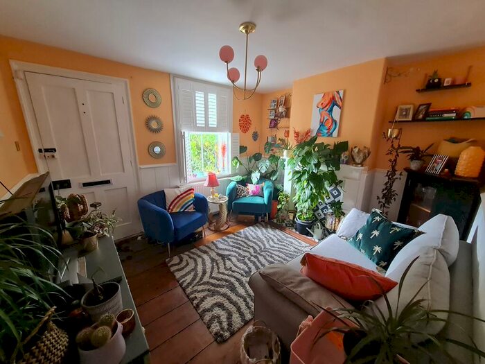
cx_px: 242
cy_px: 182
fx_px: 182
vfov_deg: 89.9
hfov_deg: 106.2
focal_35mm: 13
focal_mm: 1.74
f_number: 2.2
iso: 320
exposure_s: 1/50
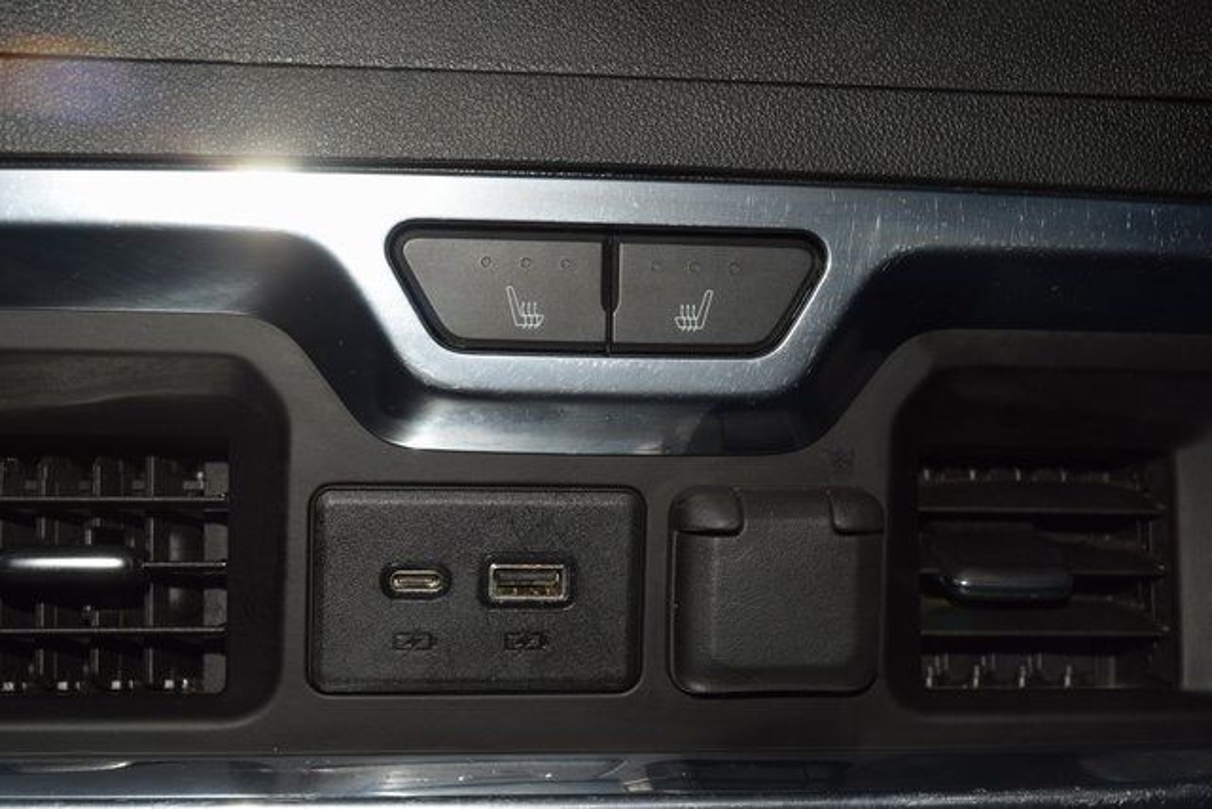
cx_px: 606
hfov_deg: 27.0
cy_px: 404
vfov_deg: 18.2
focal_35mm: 75
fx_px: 2525
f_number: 8
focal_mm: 50
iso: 100
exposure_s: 1/60
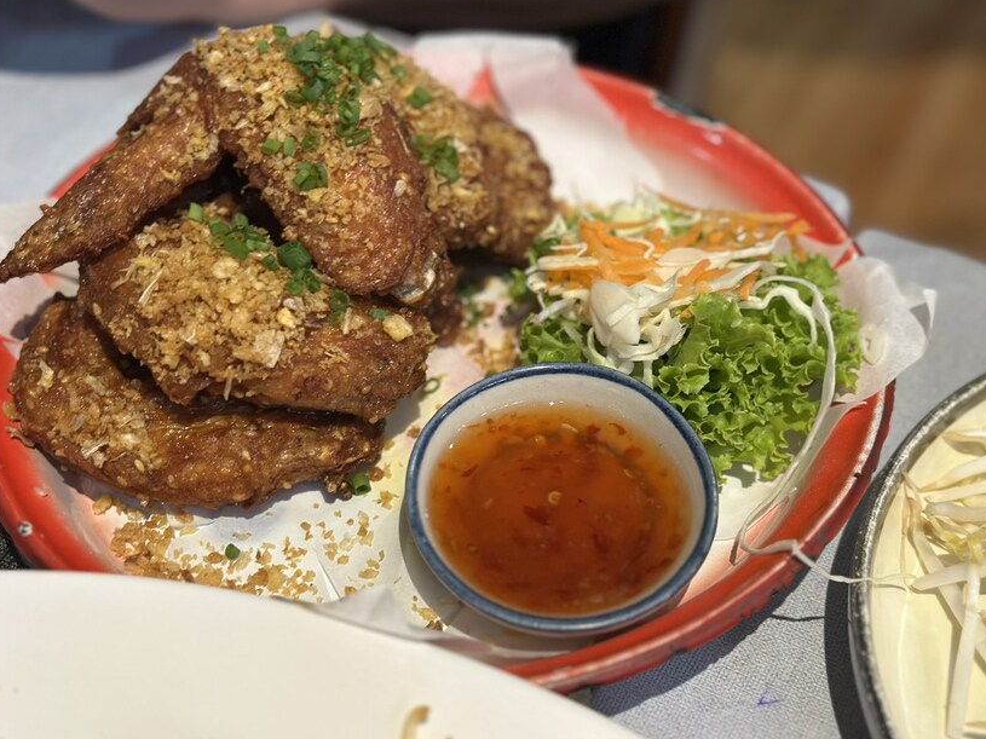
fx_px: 1509
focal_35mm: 53
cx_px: 473
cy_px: 334
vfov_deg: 27.5
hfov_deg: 36.2
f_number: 1.78
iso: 250
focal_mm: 6.86
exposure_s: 1/33
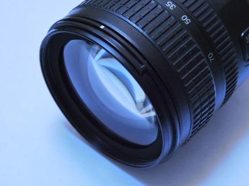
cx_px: 124
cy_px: 93
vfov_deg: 18.0
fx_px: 589
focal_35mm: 82
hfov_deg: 23.9
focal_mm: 50
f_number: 11
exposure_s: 1/2
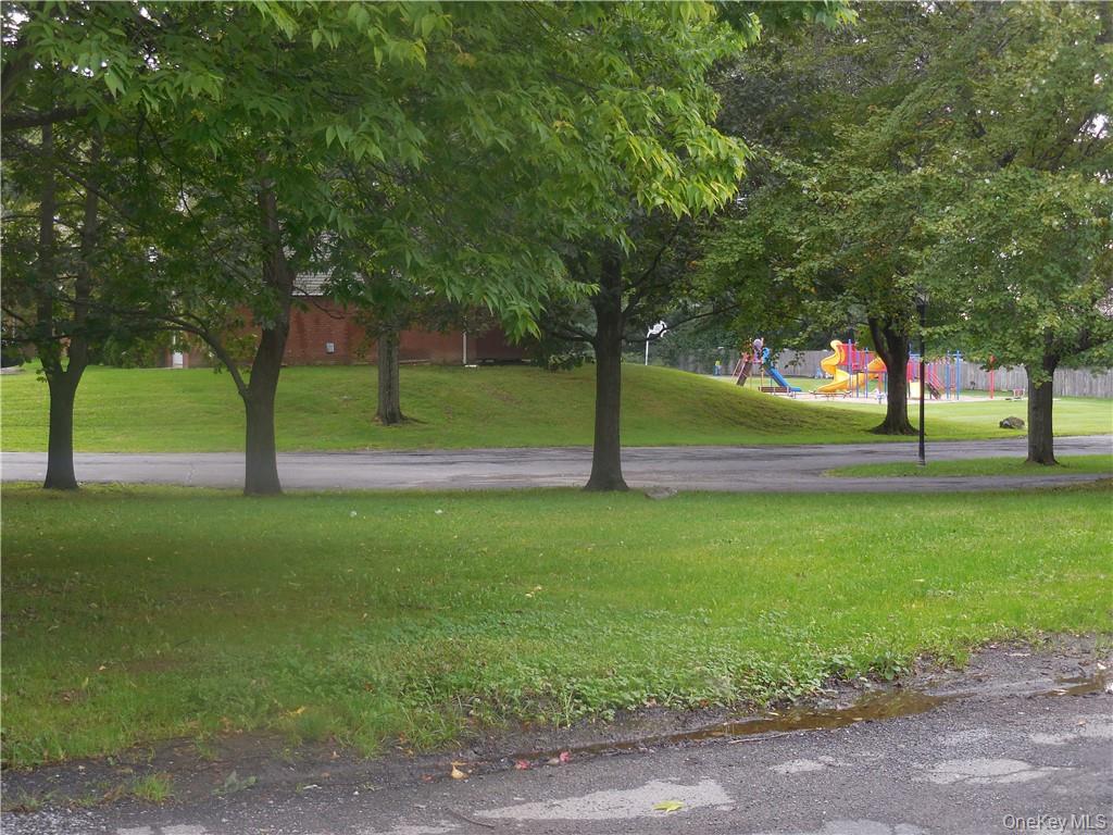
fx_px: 1961
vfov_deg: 24.0
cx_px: 556
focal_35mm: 61
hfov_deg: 31.7
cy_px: 418
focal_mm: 11
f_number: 4.5
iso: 125
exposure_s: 1/80
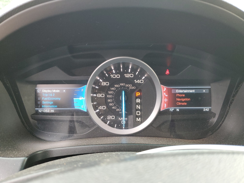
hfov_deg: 67.3
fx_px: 183
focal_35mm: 26
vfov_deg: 53.1
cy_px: 92
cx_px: 122
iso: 159
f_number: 1.5
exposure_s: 1/60.2
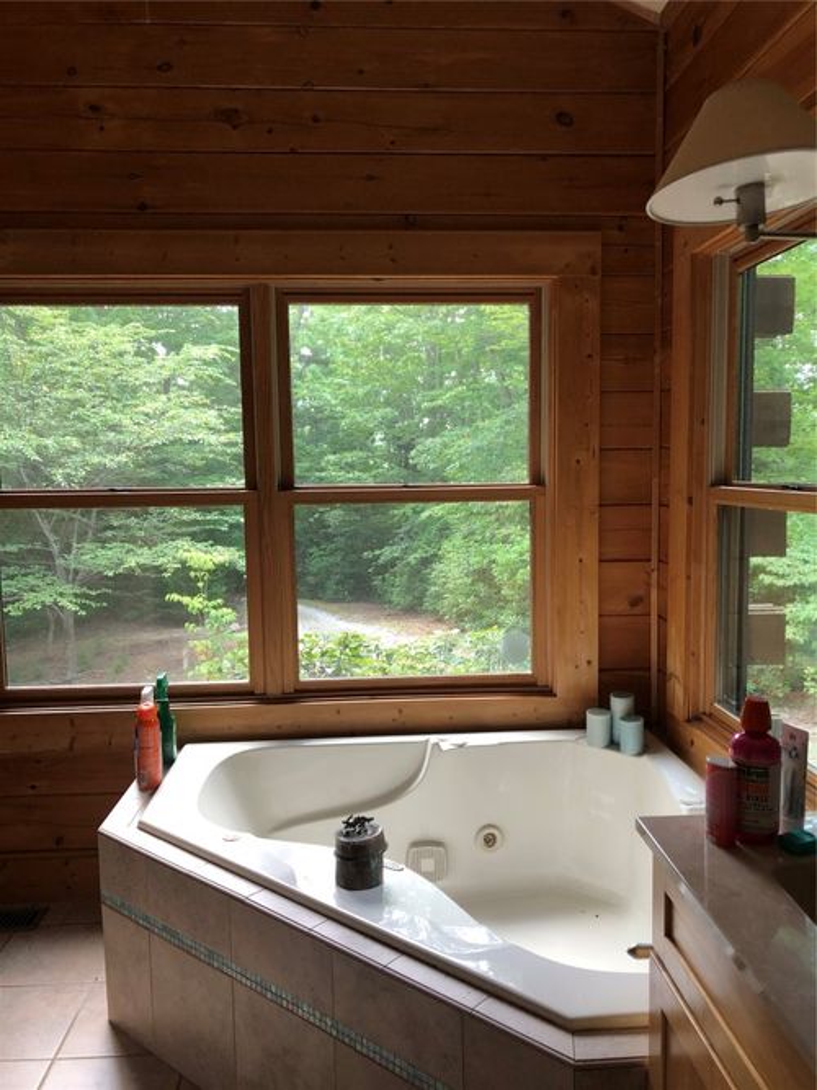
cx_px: 408
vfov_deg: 63.5
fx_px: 881
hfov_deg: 49.7
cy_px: 545
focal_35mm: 28
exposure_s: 1/24
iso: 40
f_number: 1.8
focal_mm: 3.99
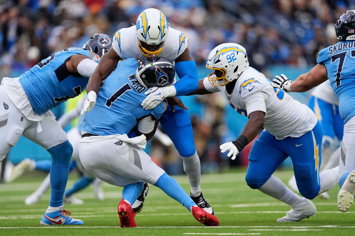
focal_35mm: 600
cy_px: 118
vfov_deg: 2.3
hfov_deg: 3.4
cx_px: 178
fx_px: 5916
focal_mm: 600
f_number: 4
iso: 2000
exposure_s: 1/4000
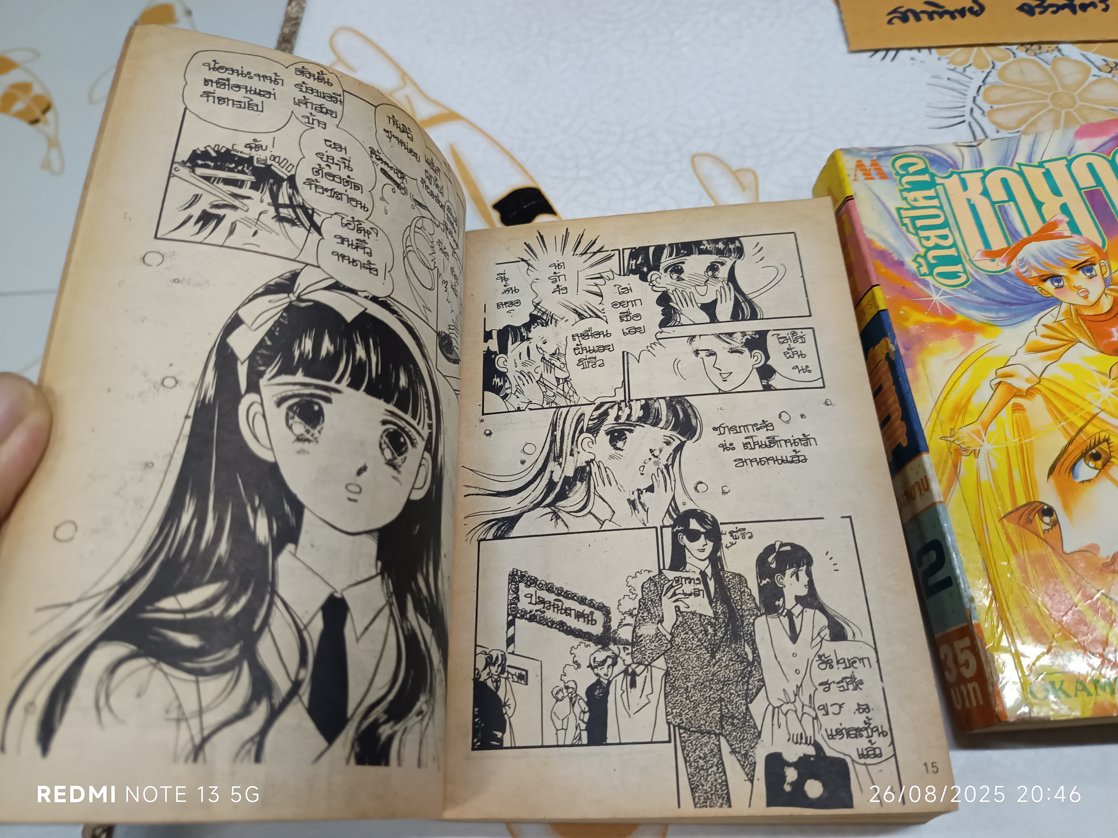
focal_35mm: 24
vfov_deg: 56.8
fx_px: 775
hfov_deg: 71.6
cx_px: 559
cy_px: 419
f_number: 1.7
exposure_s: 1/33.3
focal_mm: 5.31
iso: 1175
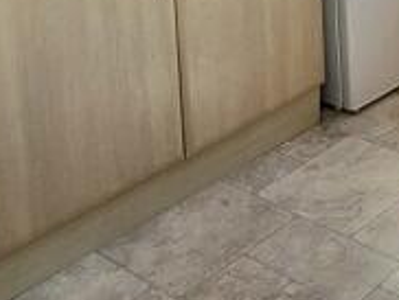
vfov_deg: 16.7
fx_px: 843
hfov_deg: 23.2
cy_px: -243
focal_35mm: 73
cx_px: 537
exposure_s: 1/769
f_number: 2.2
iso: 50
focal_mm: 2.2
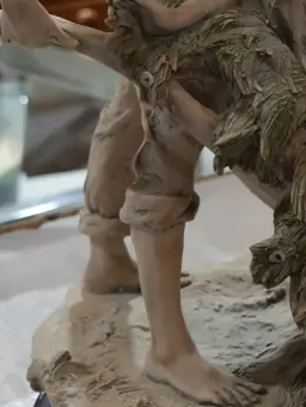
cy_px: 29
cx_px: 299
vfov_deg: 22.6
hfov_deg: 17.2
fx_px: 989
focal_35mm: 84
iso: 400
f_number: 3.5
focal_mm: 14
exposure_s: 1/60
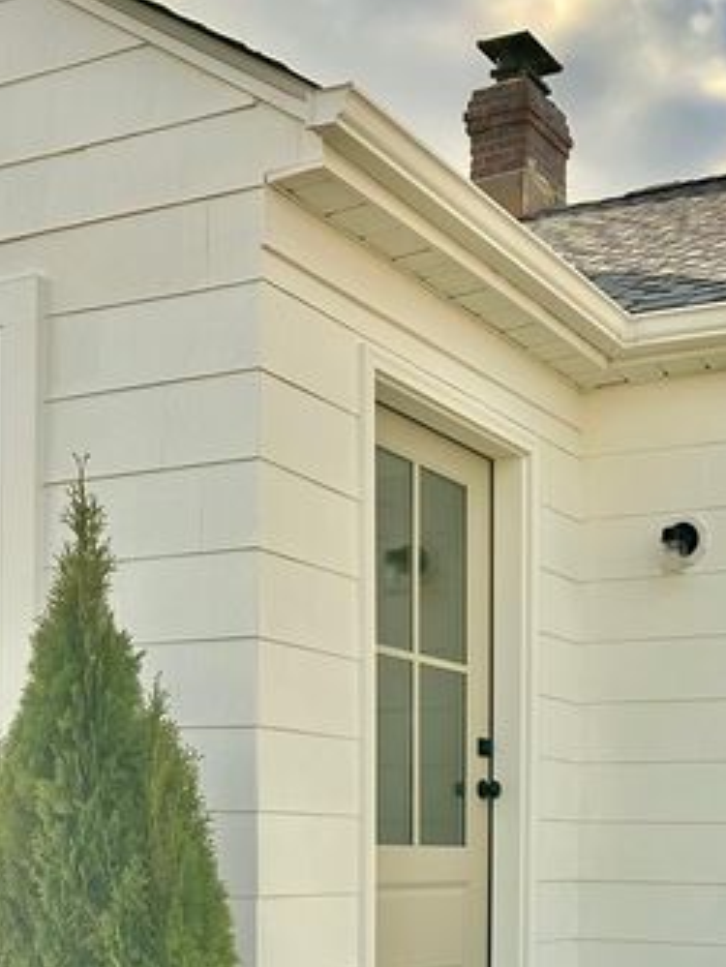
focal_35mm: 48
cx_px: 630
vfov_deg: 36.5
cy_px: 919
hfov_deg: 29.2
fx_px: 1341
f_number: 1.78
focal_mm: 6.86
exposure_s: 1/1949
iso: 80
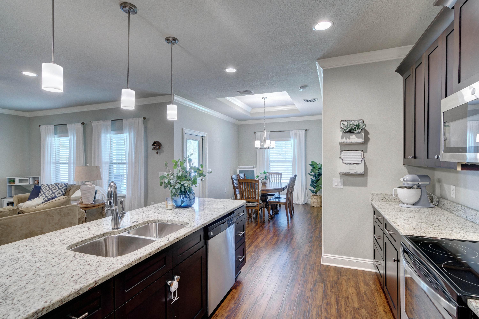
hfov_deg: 96.7
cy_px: 160
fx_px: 213
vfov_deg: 73.7
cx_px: 240
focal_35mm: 16
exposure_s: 1/30
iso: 400
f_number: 8
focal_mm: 11
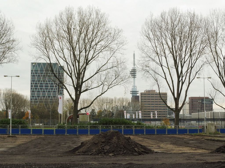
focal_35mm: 58
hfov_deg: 33.3
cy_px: 84
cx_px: 112
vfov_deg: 25.1
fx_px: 376
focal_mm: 10.3
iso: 100
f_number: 6.3
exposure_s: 1/125
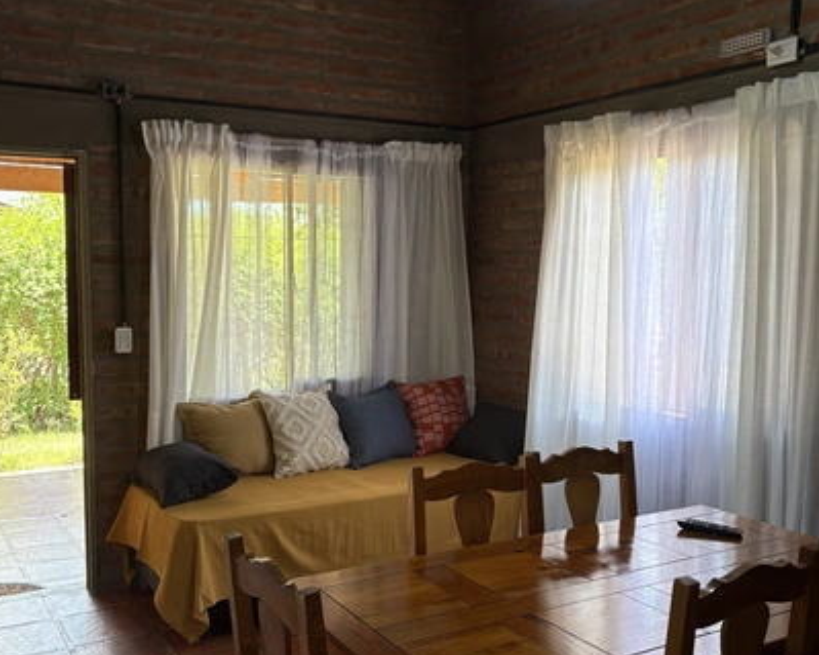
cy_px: 333
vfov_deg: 51.5
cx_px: 404
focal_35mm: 28
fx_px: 679
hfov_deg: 62.2
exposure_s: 1/134
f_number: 1.6
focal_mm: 5.96
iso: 100
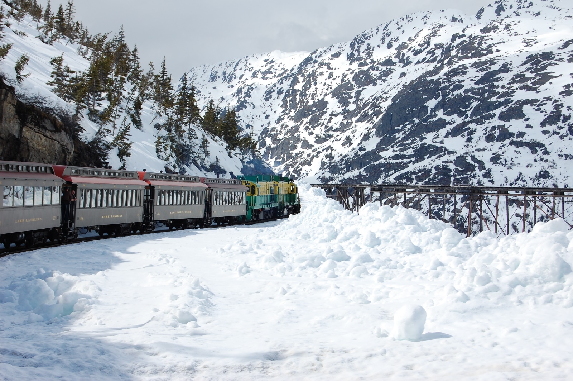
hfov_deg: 24.6
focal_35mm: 82
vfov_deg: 16.5
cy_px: 190
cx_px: 286
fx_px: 1312
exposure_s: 1/500
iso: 200
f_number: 11
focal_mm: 55
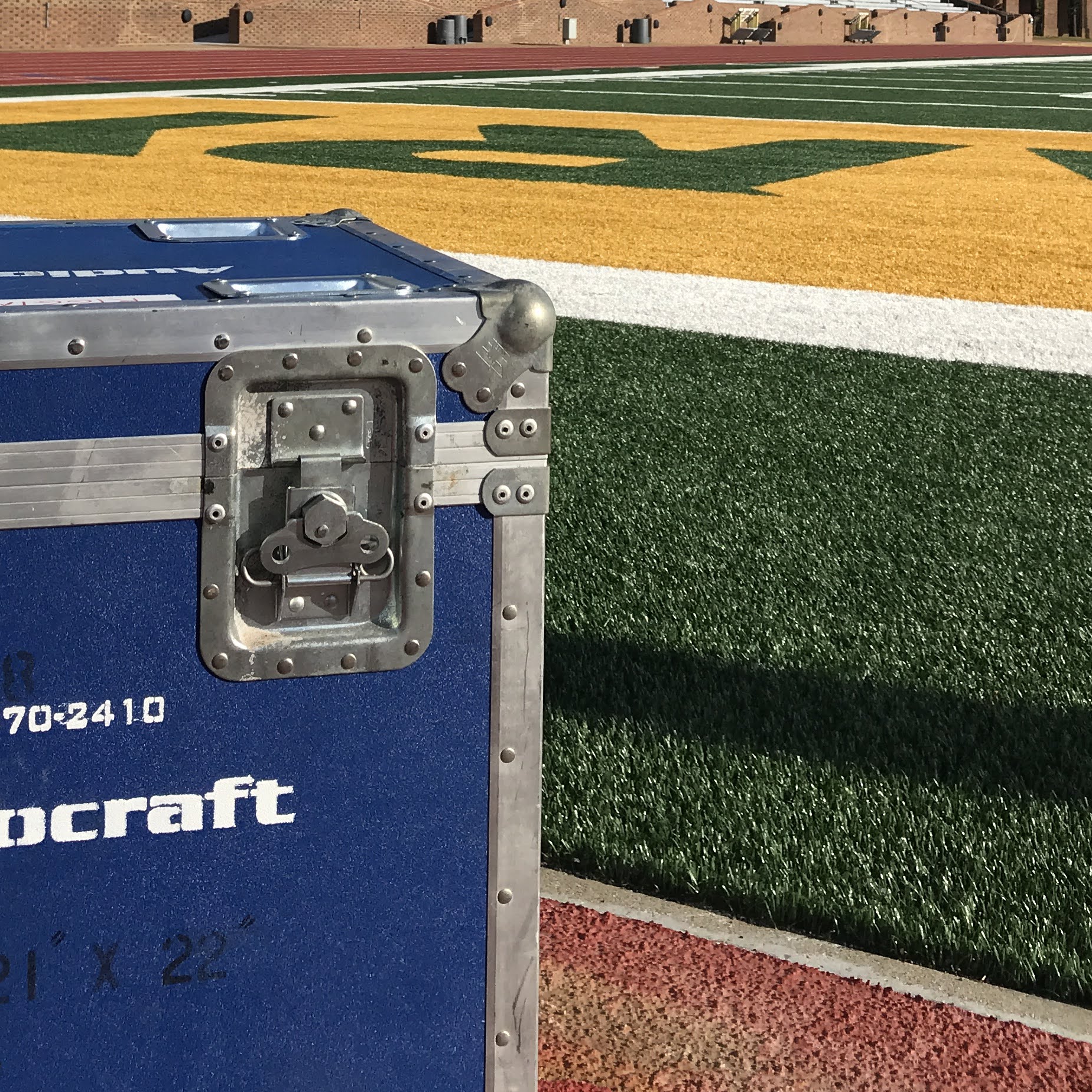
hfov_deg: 31.4
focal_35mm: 54
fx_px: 1927
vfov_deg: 29.6
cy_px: 9
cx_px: 363
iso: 20
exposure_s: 1/2660
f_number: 1.8
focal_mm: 3.99
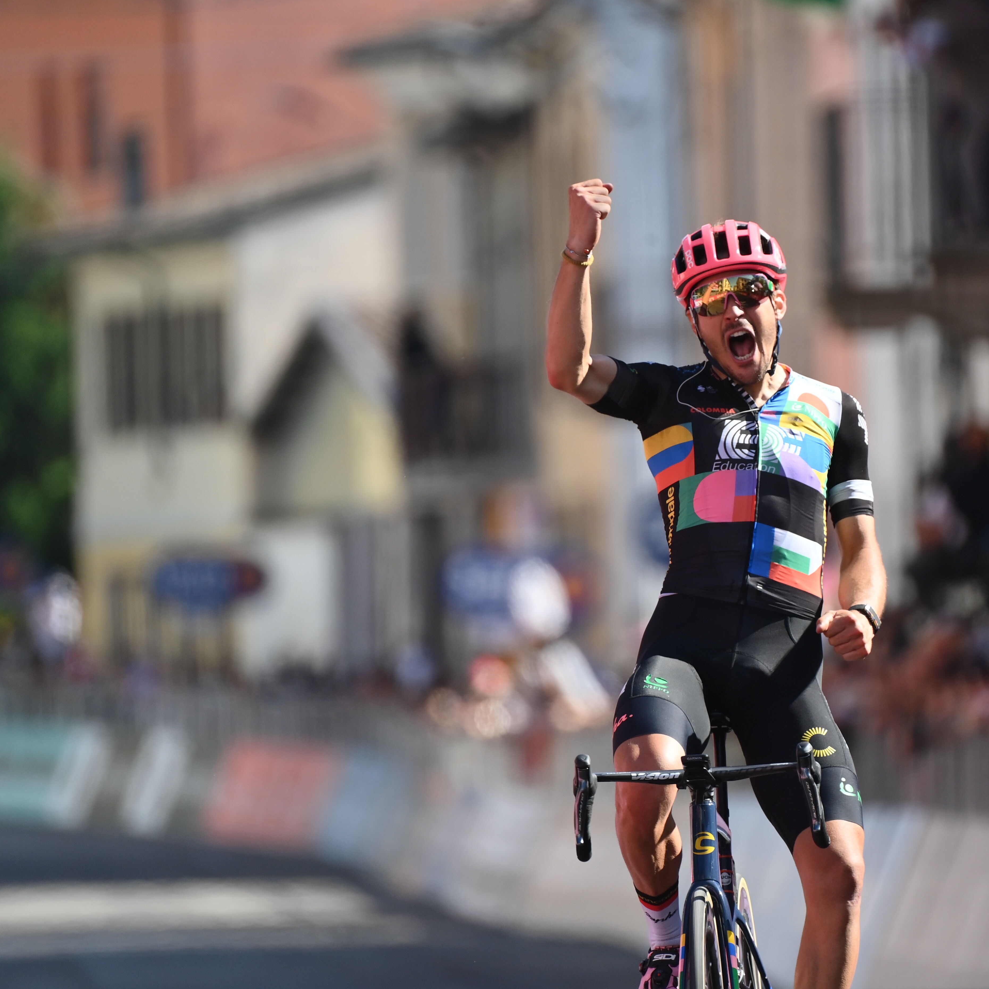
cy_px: 494
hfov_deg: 2.5
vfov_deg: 2.5
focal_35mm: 715
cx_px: 708
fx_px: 23112
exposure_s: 1/1250
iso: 640
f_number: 5.6
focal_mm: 560
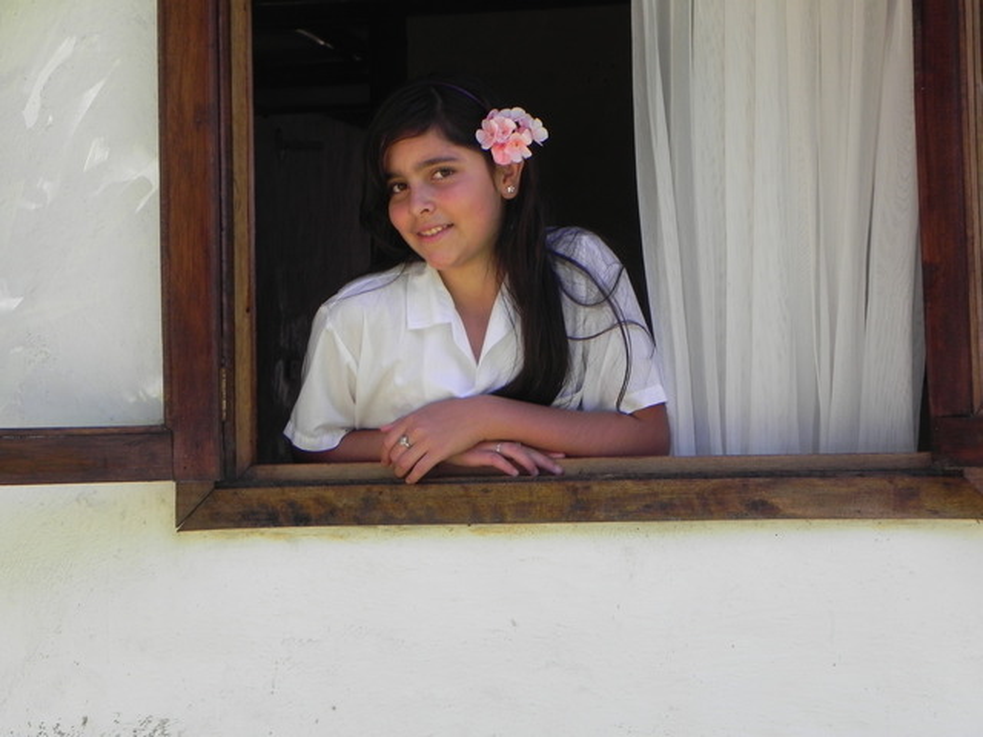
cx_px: 492
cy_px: 368
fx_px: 2414
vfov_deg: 17.4
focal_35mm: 85
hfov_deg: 23.0
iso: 160
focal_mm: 15.1
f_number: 5
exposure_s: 1/150
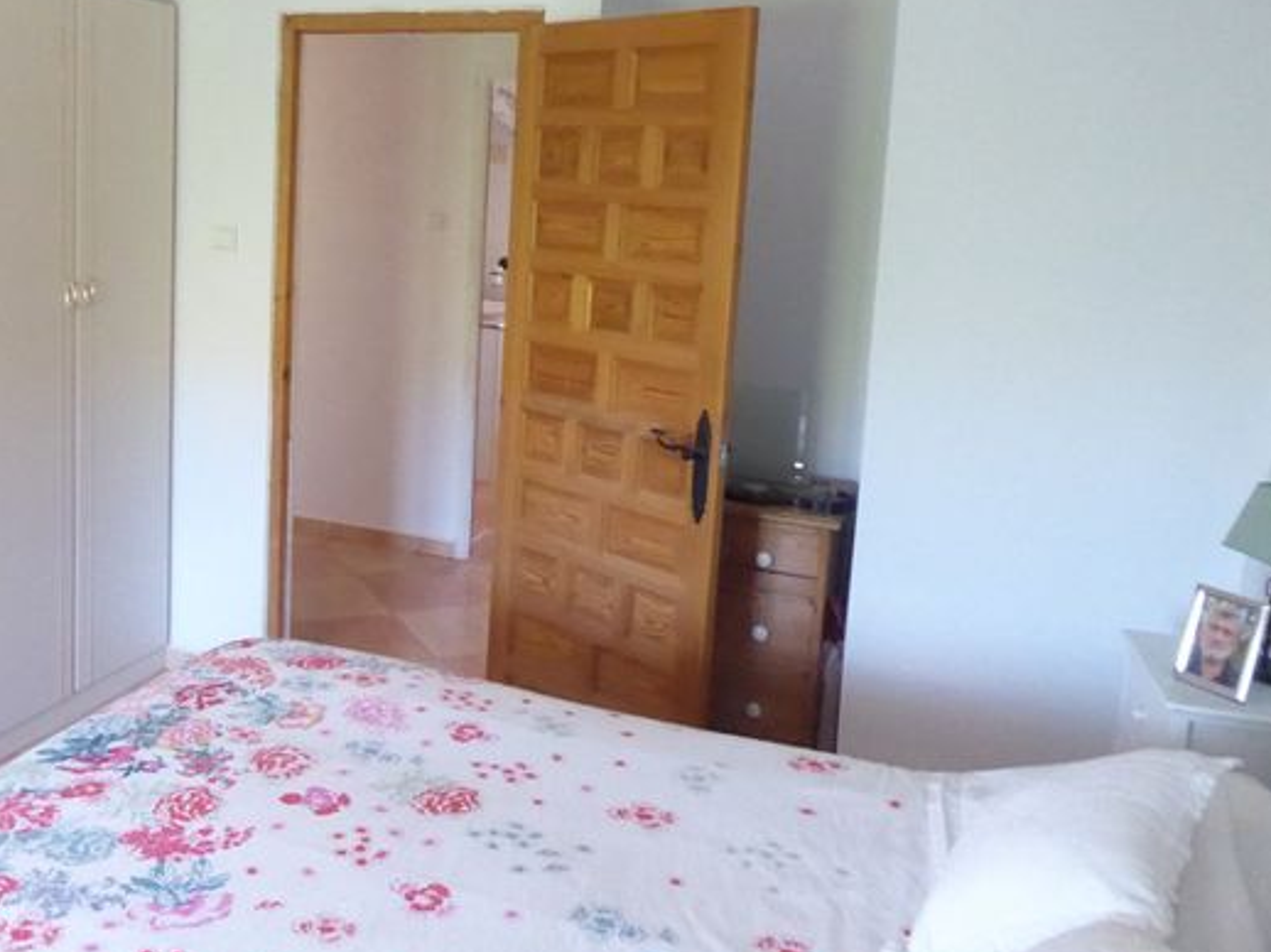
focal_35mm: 34
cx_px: 426
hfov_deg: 53.0
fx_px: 1248
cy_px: 341
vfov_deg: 41.4
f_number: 3.3
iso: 1600
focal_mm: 4.3
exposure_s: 1/80
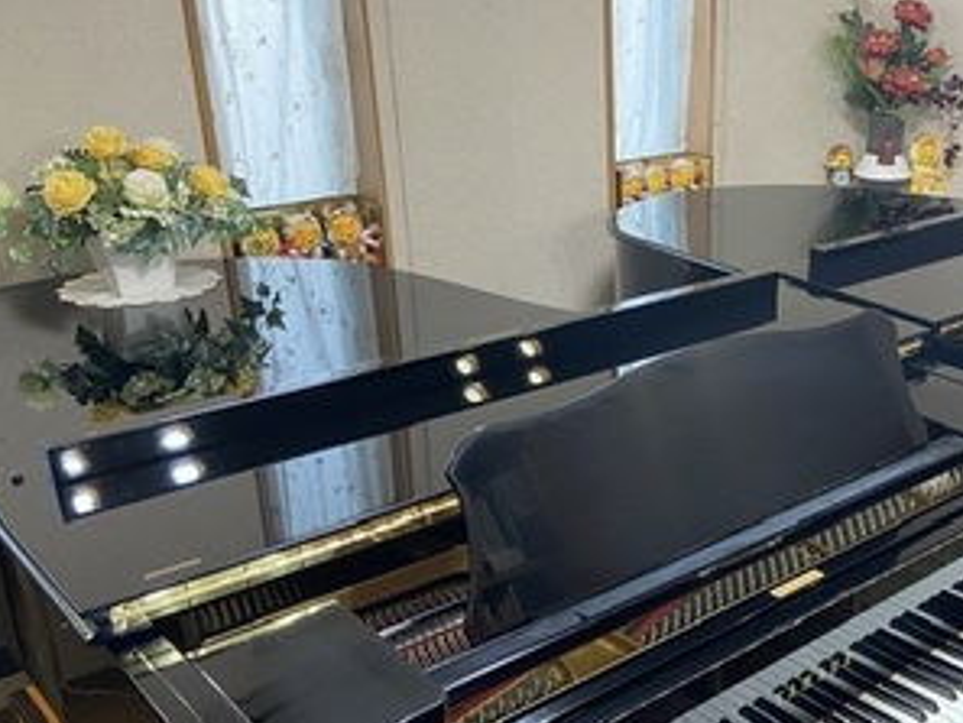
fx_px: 1169
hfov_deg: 43.1
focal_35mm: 42
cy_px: 425
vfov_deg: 34.3
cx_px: 746
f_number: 1.8
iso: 125
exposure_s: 1/59
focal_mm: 4.25
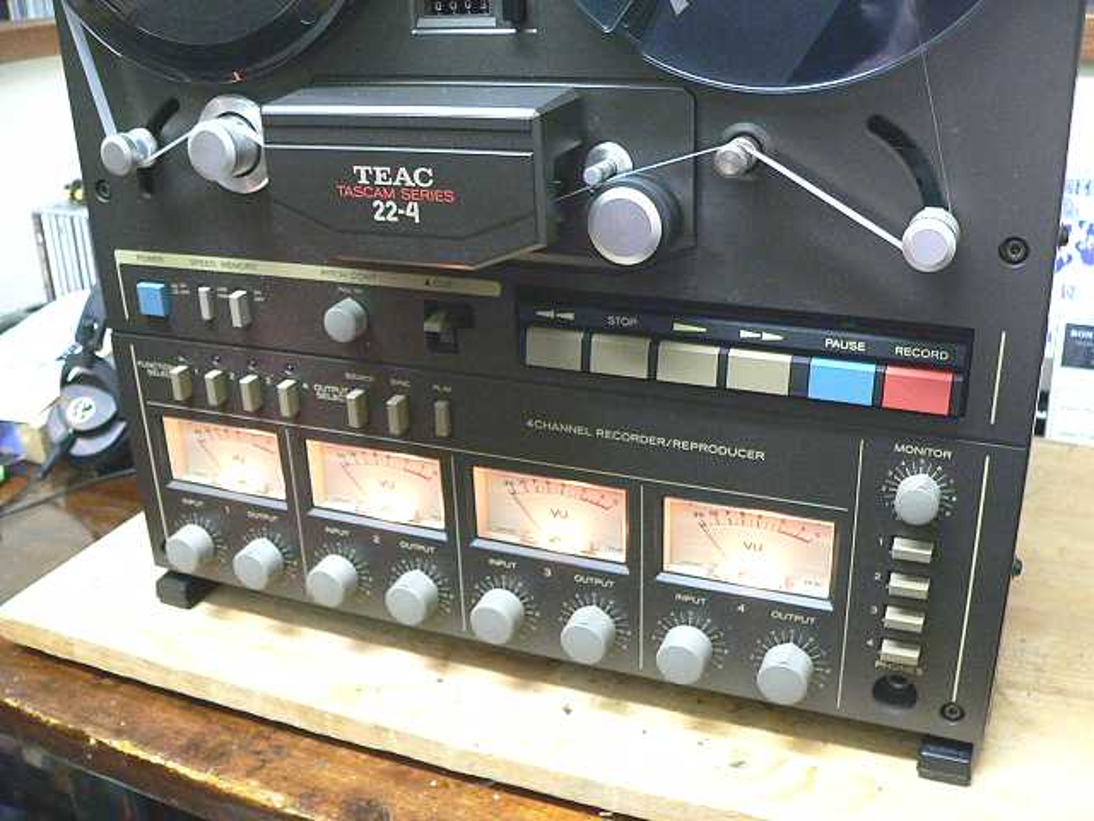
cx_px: 547
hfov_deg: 51.4
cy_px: 410
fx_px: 1138
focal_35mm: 36
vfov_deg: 39.7
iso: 400
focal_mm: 6
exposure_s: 1/5
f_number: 2.8
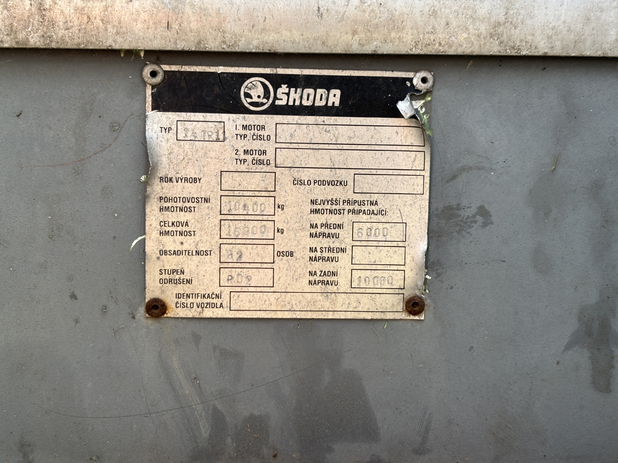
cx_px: 309
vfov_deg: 28.0
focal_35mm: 52
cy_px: 232
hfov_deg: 36.8
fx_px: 928
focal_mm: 5.96
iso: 32
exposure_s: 1/121
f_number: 1.6
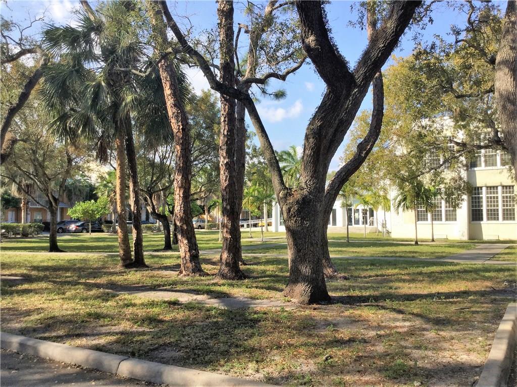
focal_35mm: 31
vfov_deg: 45.4
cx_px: 258
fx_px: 463
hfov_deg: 58.4
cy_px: 194
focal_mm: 3.3
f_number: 2.4
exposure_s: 1/721
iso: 25
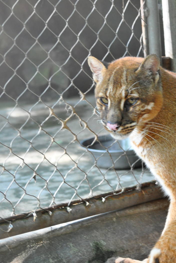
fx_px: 1165
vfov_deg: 12.9
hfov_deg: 8.6
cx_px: 172
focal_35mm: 159
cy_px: 132
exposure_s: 1/100
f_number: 4.5
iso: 1600
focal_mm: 70
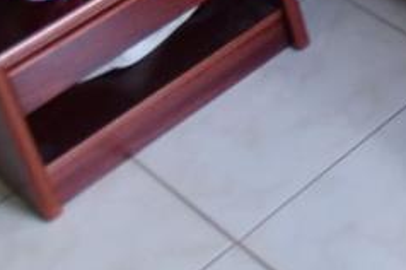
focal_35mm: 101
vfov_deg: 10.3
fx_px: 1137
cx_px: 976
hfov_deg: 14.0
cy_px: -509
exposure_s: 1/60
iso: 640
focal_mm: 10
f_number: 4
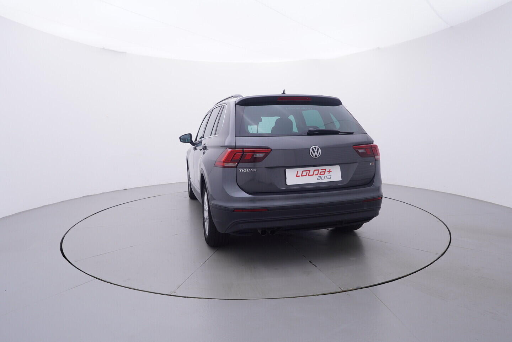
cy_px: 171
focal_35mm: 22
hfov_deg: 77.3
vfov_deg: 56.2
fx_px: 320
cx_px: 256
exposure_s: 1/80
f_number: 5
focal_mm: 15
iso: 200
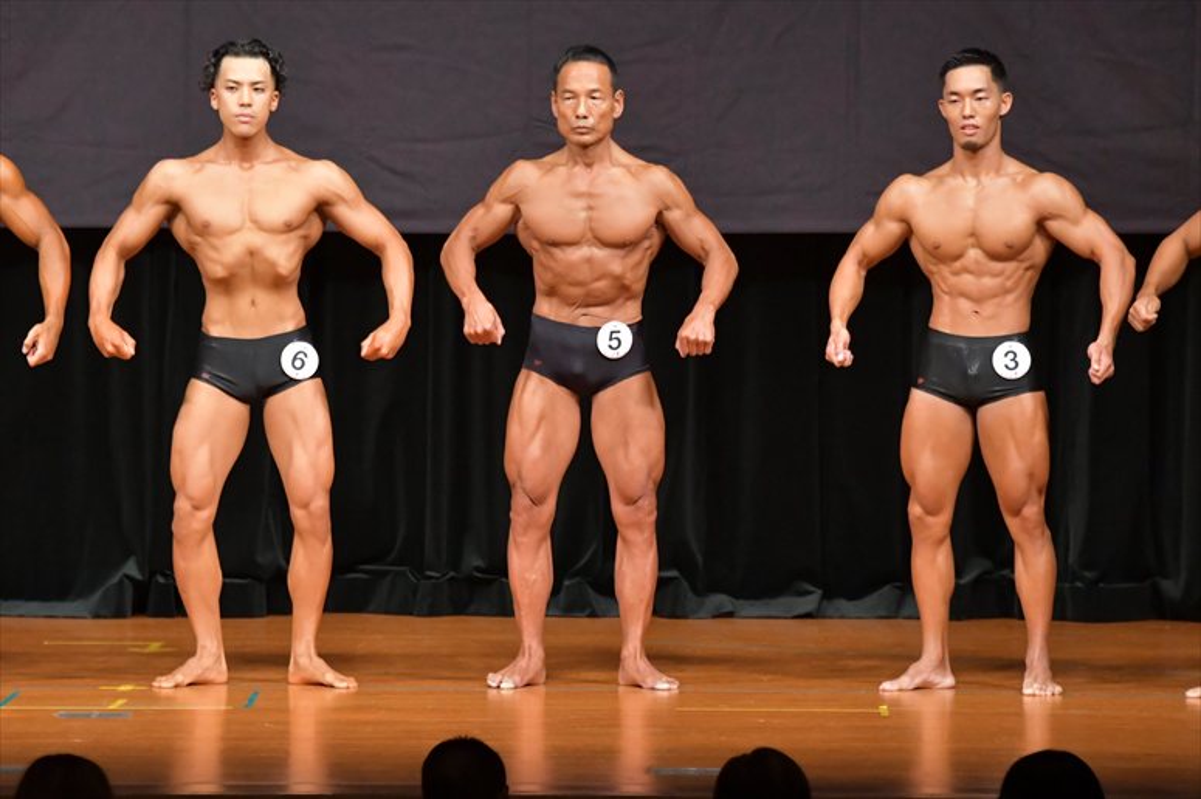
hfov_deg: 7.6
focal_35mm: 270
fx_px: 9003
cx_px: 600
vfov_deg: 5.1
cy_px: 400
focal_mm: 180
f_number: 5.6
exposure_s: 1/400
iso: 6400
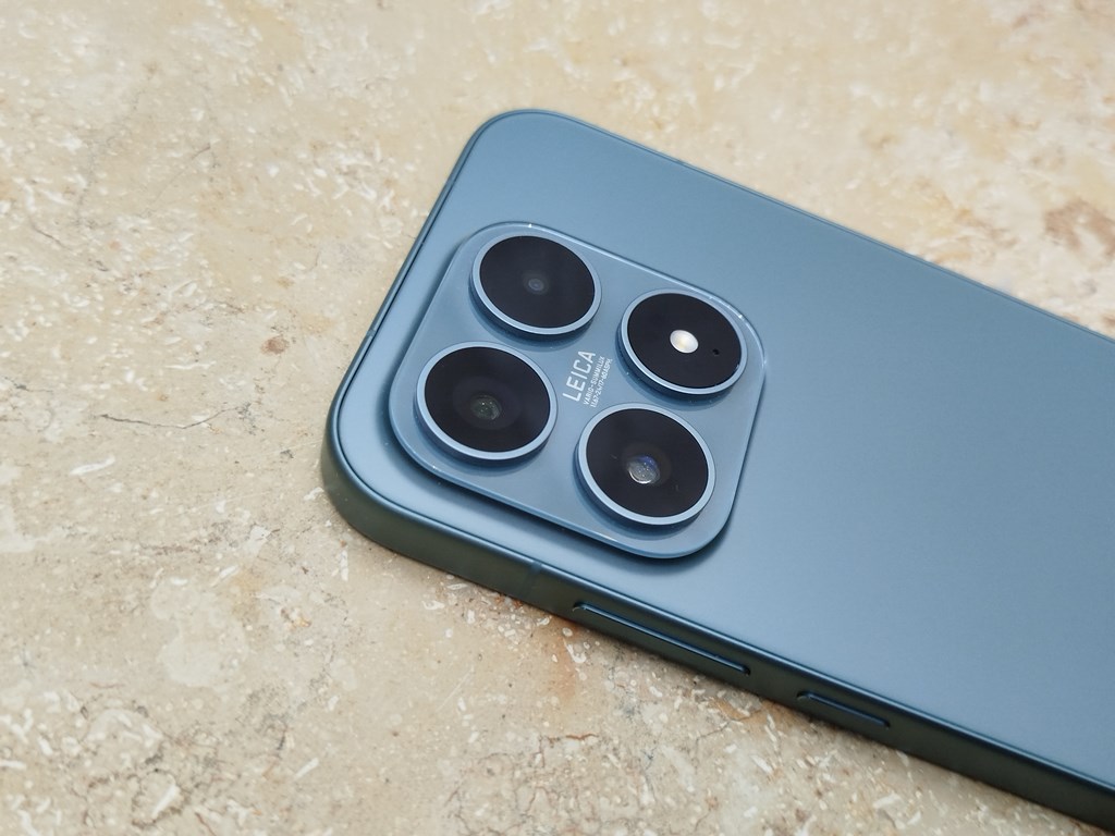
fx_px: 1160
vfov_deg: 39.7
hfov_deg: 51.4
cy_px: 418
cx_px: 558
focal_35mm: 36
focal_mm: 5.31
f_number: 1.7
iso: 125
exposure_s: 1/33
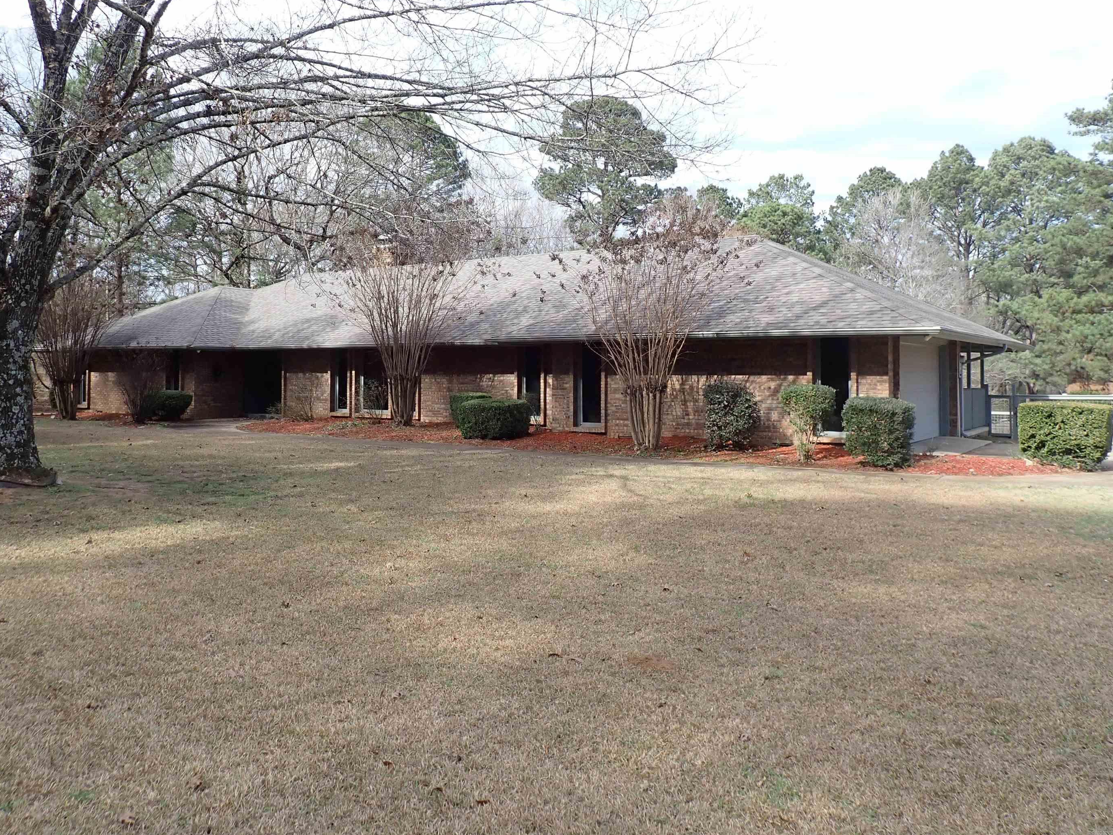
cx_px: 504
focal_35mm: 28
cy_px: 371
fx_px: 900
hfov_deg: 63.3
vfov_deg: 49.6
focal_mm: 4.5
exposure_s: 1/500
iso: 100
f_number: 2.8
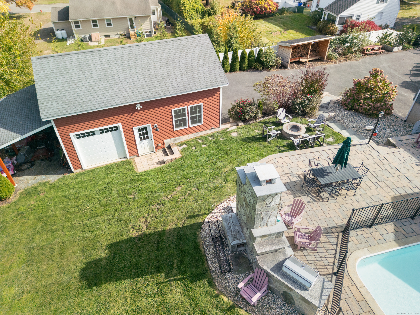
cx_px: 210
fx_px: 291
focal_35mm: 24
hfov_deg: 71.6
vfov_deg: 56.8
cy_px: 158
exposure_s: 1/500
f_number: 1.7
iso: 140
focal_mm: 6.72
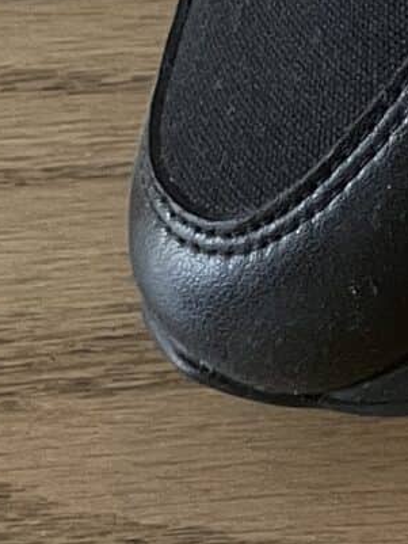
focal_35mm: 166
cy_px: -701
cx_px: 1132
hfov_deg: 8.0
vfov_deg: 10.5
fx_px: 2607
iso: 250
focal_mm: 4.2
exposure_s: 1/50
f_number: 1.6
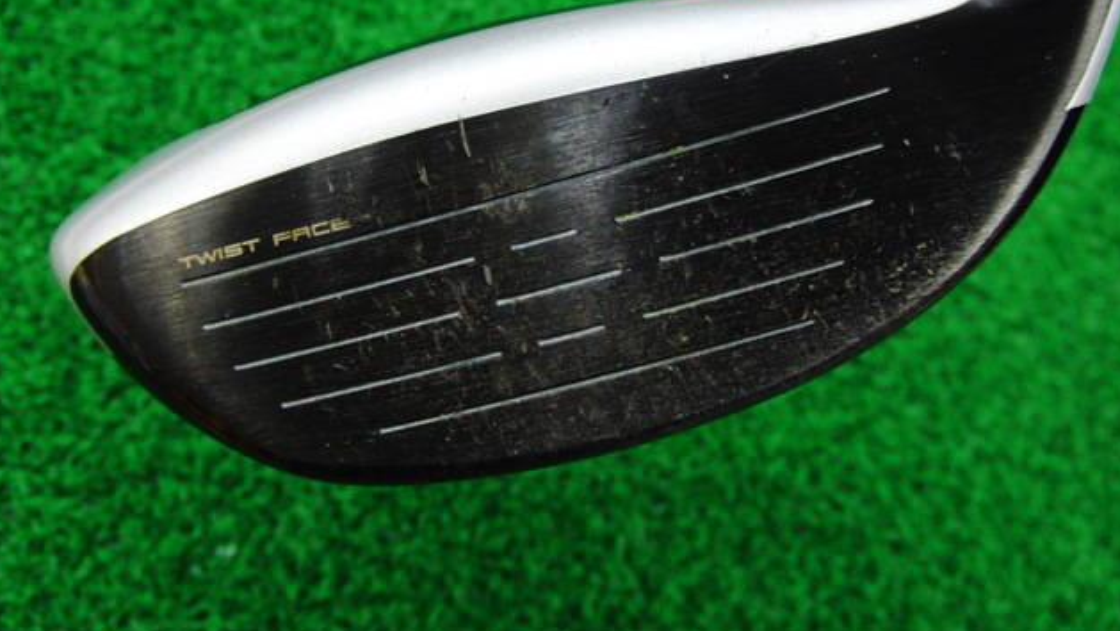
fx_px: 1218
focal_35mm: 41
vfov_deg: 28.8
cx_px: 557
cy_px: 214
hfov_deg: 49.4
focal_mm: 6.42
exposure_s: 1/30
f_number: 3.6
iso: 400
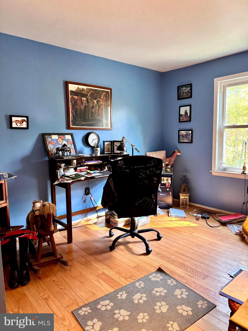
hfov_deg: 56.8
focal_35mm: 24
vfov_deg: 71.6
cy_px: 166
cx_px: 124
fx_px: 229
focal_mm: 6.76
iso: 640
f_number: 1.78
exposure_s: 1/60
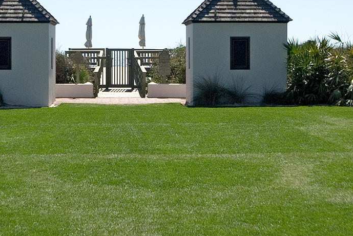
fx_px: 922
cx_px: 124
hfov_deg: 21.6
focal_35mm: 94
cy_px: 46
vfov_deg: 14.5
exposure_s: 1/640
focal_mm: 24
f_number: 8
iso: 200
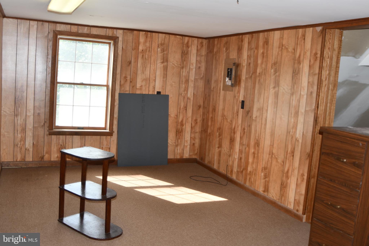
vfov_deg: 36.9
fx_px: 369
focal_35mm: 36
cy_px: 123
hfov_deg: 53.1
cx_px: 184
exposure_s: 1/200
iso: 200
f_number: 3.5
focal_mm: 24
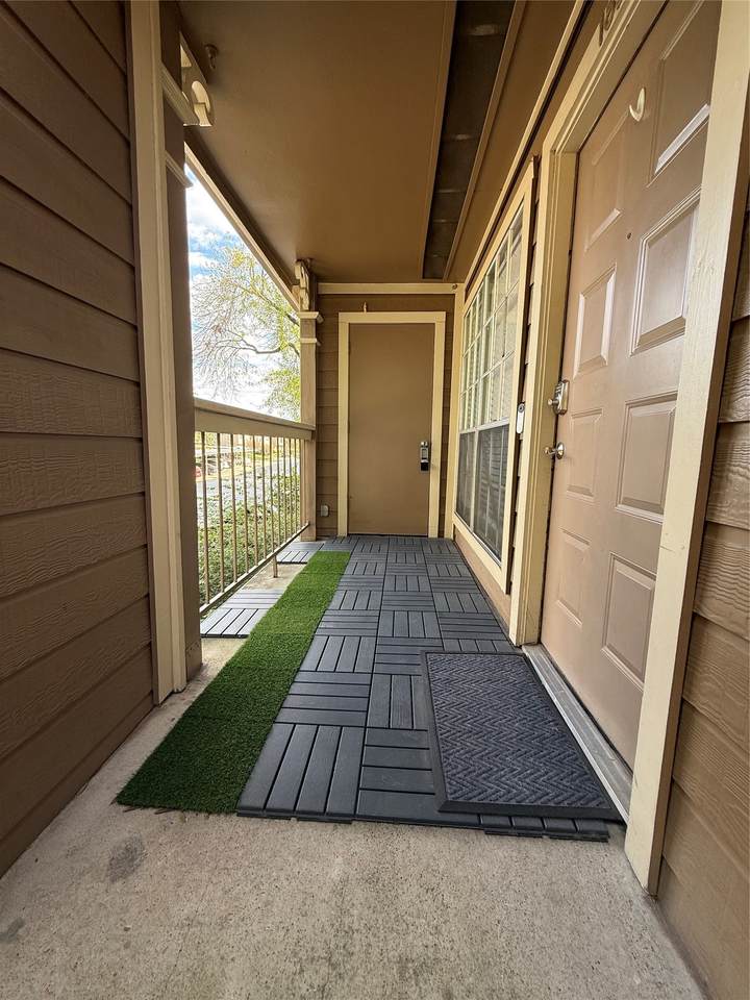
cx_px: 375
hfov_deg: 85.7
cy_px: 500
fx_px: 404
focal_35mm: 14
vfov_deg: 102.1
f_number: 2.2
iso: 64
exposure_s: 1/128
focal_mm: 2.22
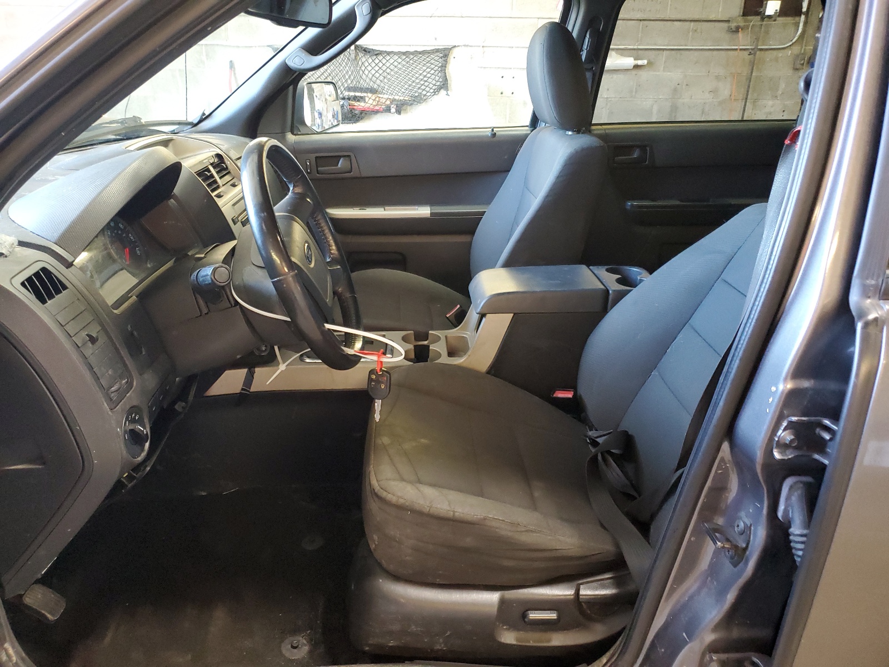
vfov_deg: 53.1
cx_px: 444
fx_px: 668
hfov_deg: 67.3
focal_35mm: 26
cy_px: 334
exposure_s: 1/60.2
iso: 349
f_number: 1.5
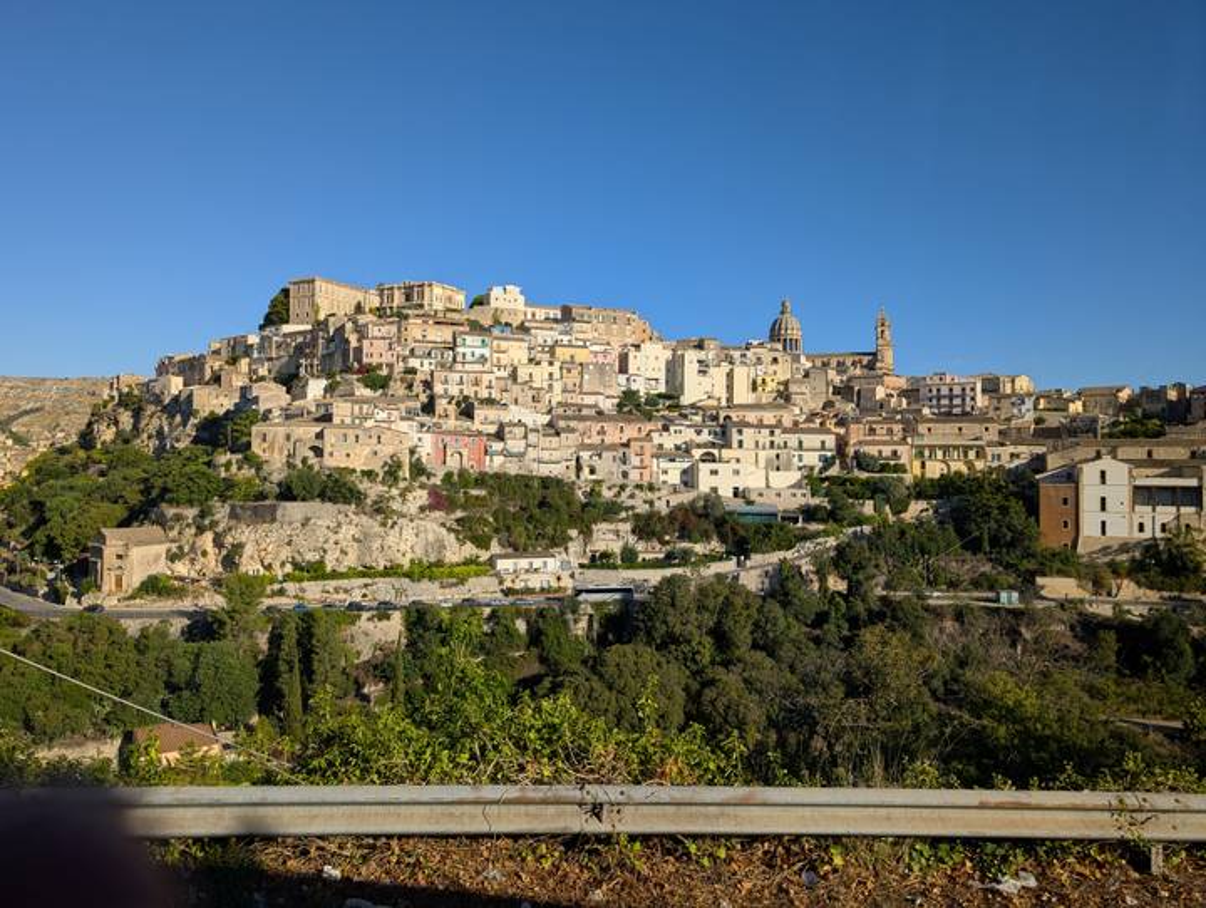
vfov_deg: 56.9
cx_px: 603
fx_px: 837
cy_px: 454
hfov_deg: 71.5
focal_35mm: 24
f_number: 1.68
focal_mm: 6.9
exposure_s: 1/498
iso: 18
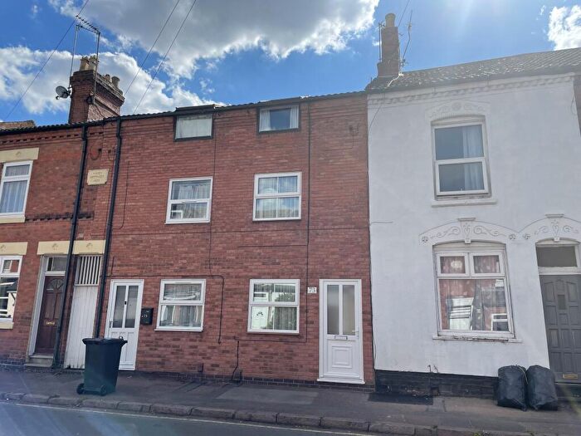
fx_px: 436
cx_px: 290
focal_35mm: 26
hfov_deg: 67.3
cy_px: 218
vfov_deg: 53.1
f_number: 1.6
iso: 32
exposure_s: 1/3731
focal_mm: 4.2
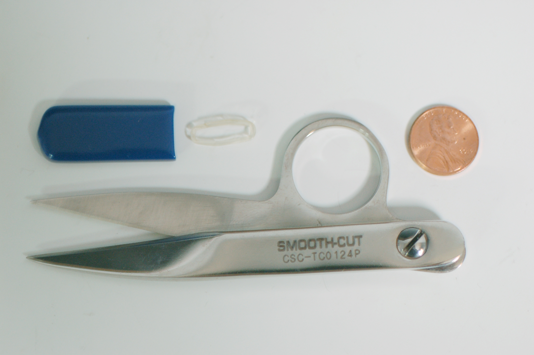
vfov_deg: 15.2
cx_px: 267
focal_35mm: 90
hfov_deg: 22.6
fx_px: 1334
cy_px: 178
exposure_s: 1/15
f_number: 3.3
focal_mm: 60
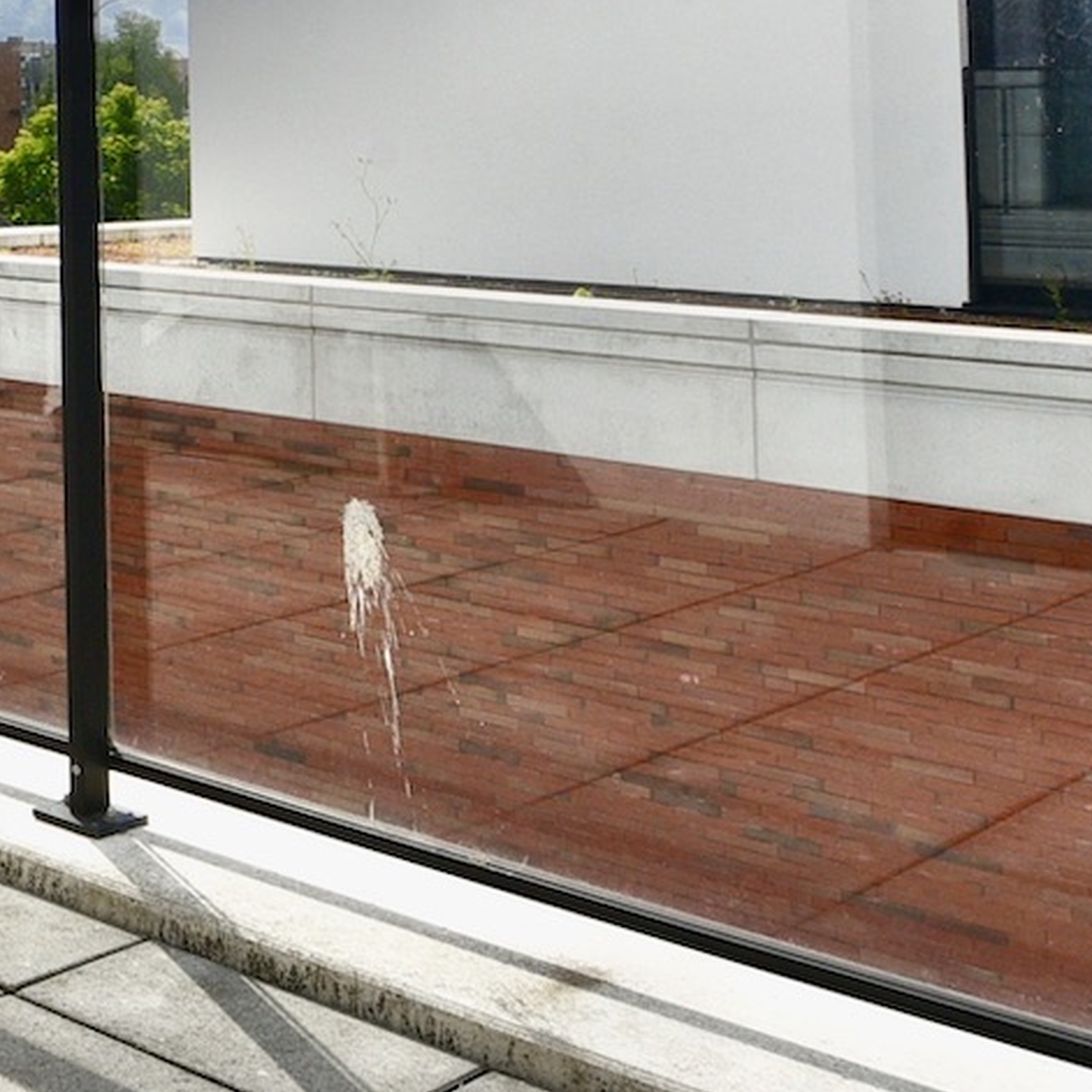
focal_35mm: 52
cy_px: 146
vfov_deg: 31.5
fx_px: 1856
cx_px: -394
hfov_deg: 26.7
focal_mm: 15
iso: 200
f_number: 13
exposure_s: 1/640
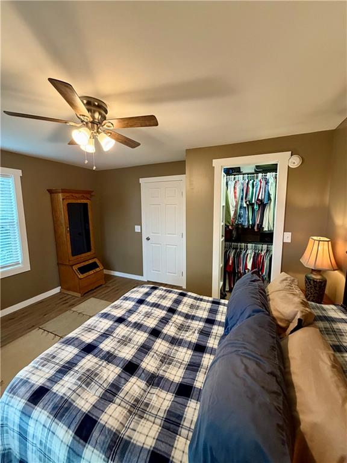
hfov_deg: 85.7
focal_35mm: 14
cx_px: 174
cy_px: 232
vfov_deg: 102.1
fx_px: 187
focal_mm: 2.22
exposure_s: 1/60
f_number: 2.2
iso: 320
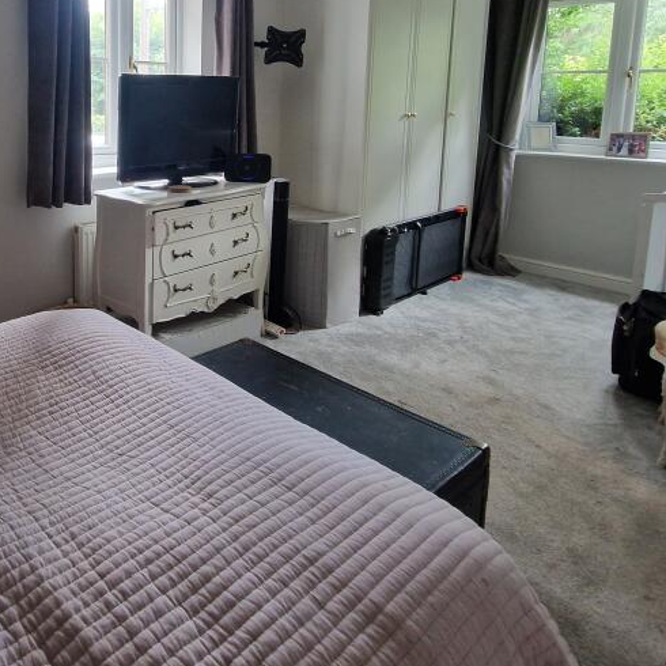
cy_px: 164
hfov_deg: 60.5
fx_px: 522
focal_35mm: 24
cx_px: 145
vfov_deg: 61.3
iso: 400
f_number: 2.2
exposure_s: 1/50
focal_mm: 2.2
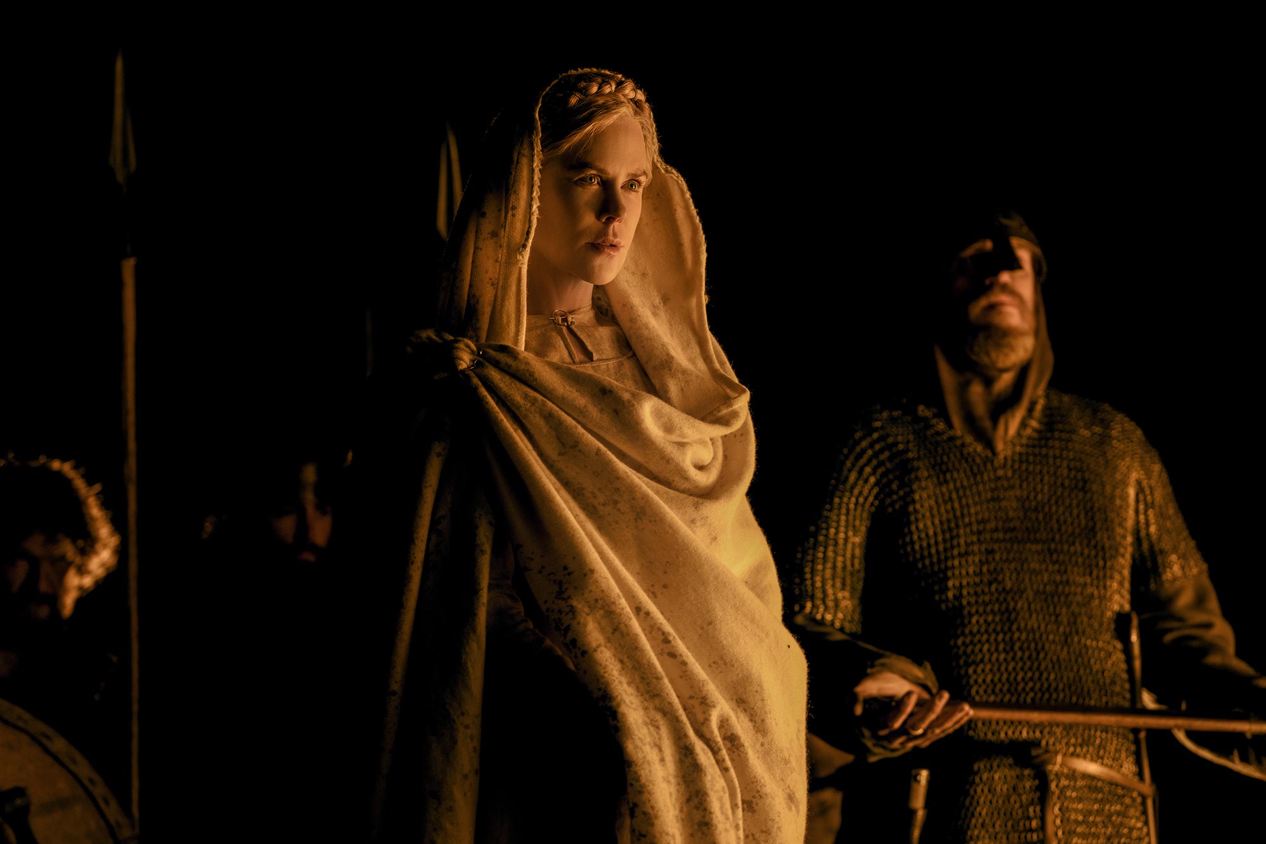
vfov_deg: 16.1
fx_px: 2989
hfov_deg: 23.9
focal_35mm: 85
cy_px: 422
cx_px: 633
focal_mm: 85
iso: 400
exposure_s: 1/60
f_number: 2.8
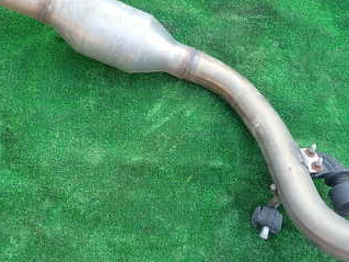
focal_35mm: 47
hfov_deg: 40.4
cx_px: 164
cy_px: 89
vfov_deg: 30.6
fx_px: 474
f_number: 2
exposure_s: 1/100
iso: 100
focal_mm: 4.5
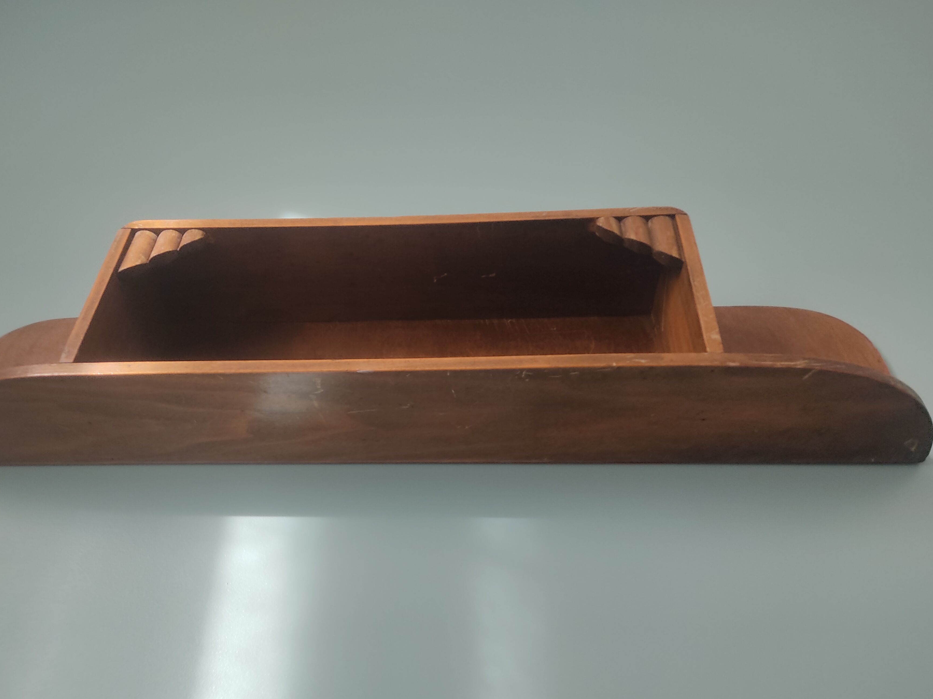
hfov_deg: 59.8
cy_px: 402
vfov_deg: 46.6
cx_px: 407
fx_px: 809
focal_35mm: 30
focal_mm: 4.74
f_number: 1.79
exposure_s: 1/50
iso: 129
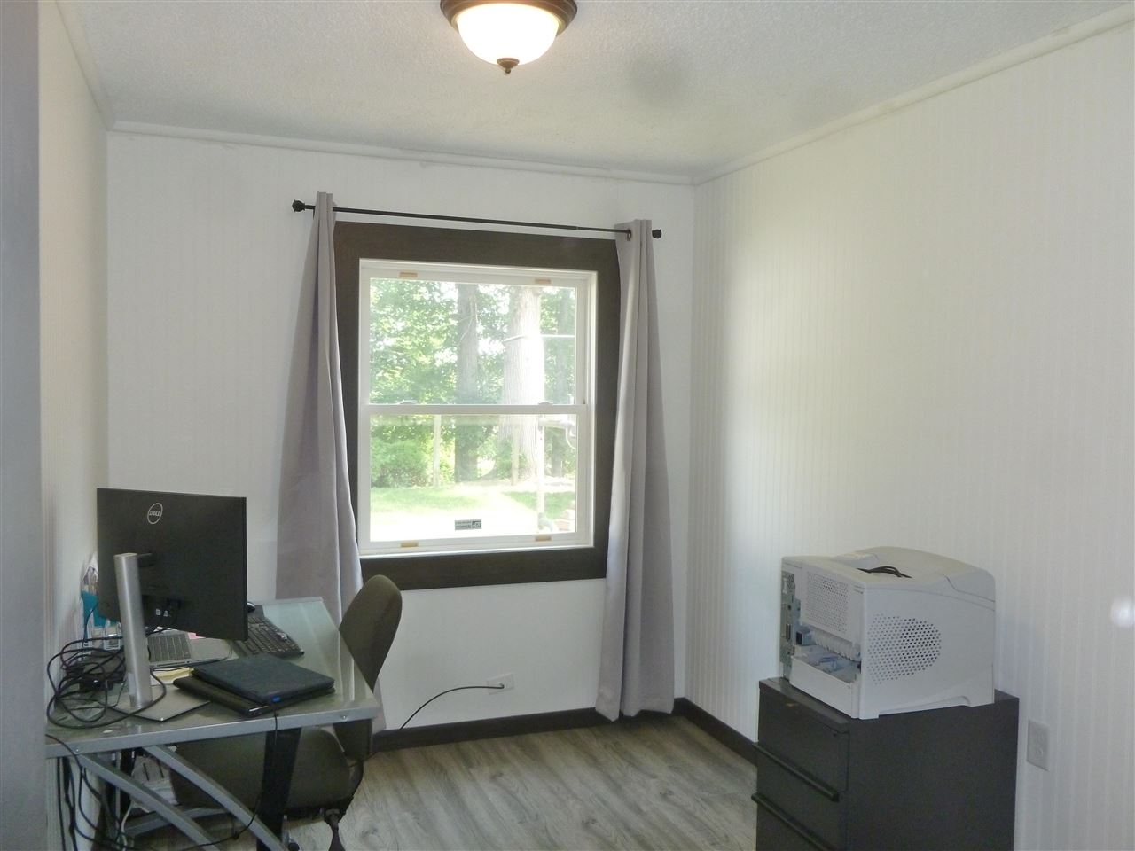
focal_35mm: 28
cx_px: 568
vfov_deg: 49.7
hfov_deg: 63.4
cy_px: 426
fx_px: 918
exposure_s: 1/60
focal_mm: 5
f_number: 3.3
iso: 200
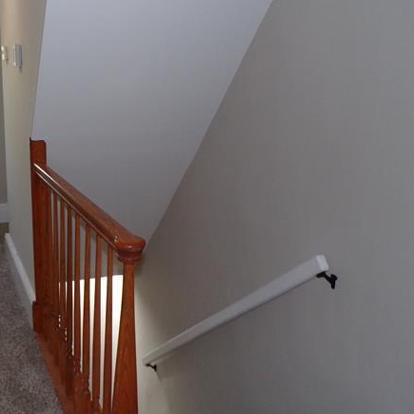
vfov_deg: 42.8
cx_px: 89
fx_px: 528
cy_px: 186
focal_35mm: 39
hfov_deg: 41.2
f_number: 3
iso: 200
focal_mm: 4.3
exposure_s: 1/34
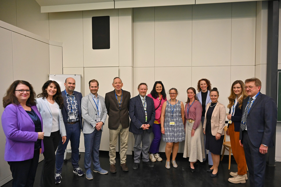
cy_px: 94
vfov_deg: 53.1
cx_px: 140
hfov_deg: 73.8
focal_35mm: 24
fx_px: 187
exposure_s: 1/100
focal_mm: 24
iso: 2500
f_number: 4
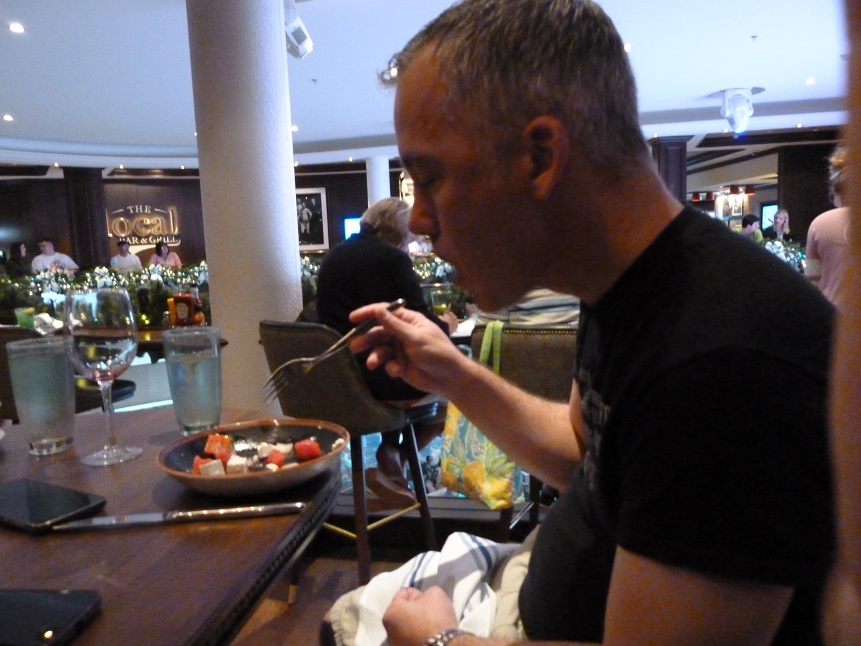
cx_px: 430
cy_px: 323
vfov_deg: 54.9
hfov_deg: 69.4
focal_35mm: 25
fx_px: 622
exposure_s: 1/15
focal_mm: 4.5
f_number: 3.3
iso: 1250
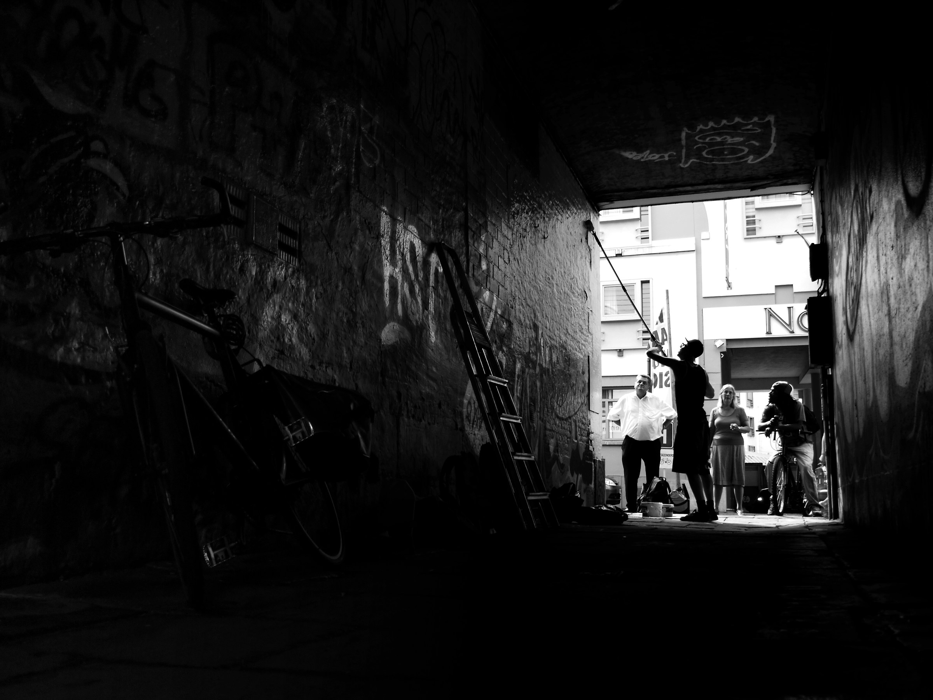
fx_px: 970
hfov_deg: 51.4
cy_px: 350
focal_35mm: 36
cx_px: 466
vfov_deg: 39.7
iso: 100
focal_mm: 18
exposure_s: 1/80
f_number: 5.6
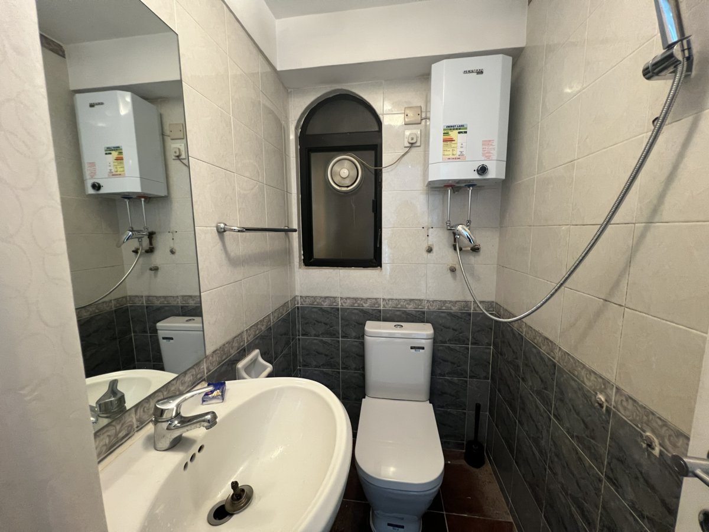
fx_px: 266
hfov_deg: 106.2
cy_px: 266
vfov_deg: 89.9
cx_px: 354
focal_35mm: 13
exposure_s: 1/50
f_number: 1.8
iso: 320
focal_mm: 1.57
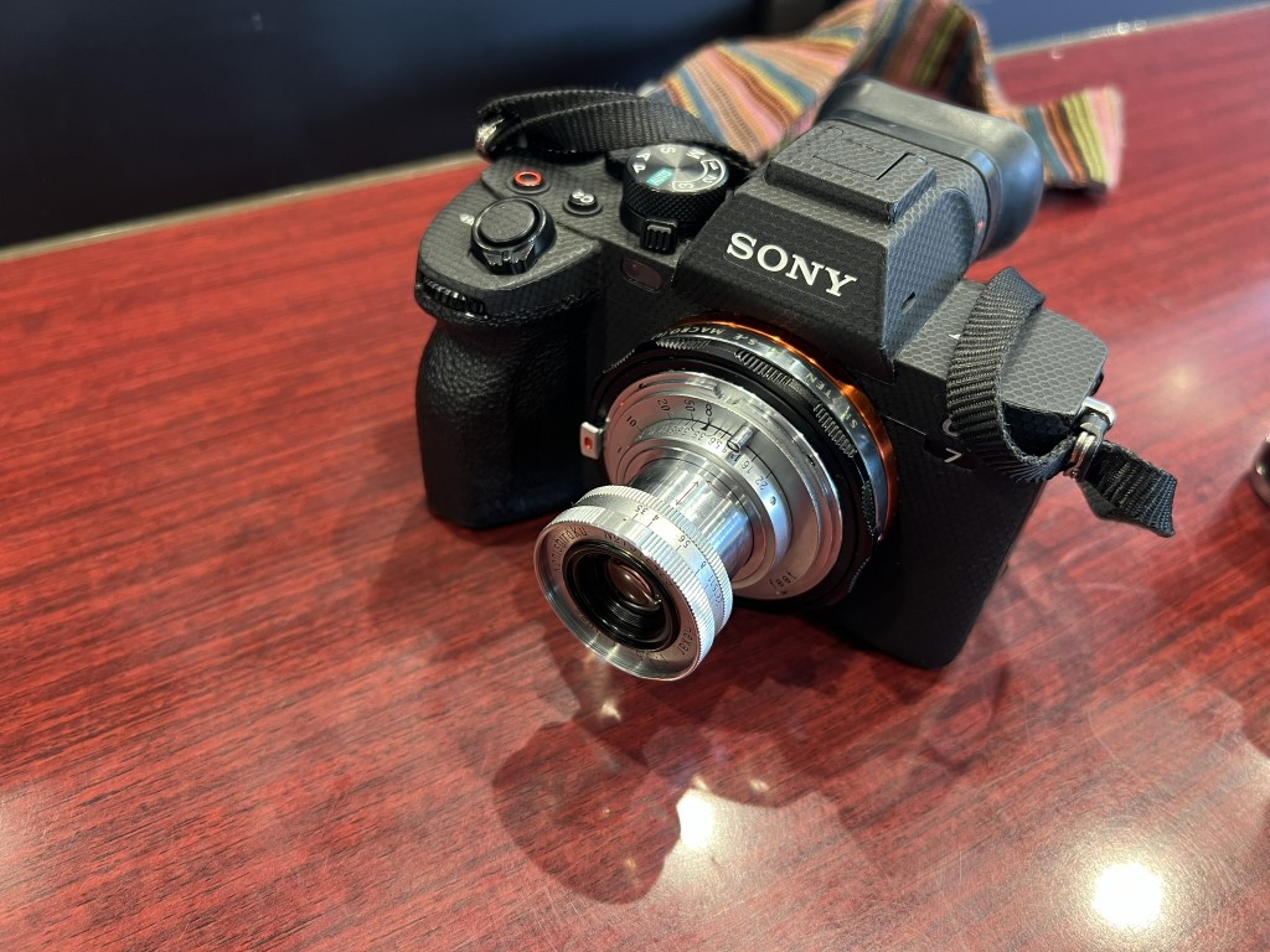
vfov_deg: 53.1
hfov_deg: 67.3
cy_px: 476
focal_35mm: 26
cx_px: 635
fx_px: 954
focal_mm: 5.7
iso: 160
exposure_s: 1/50
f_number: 1.5
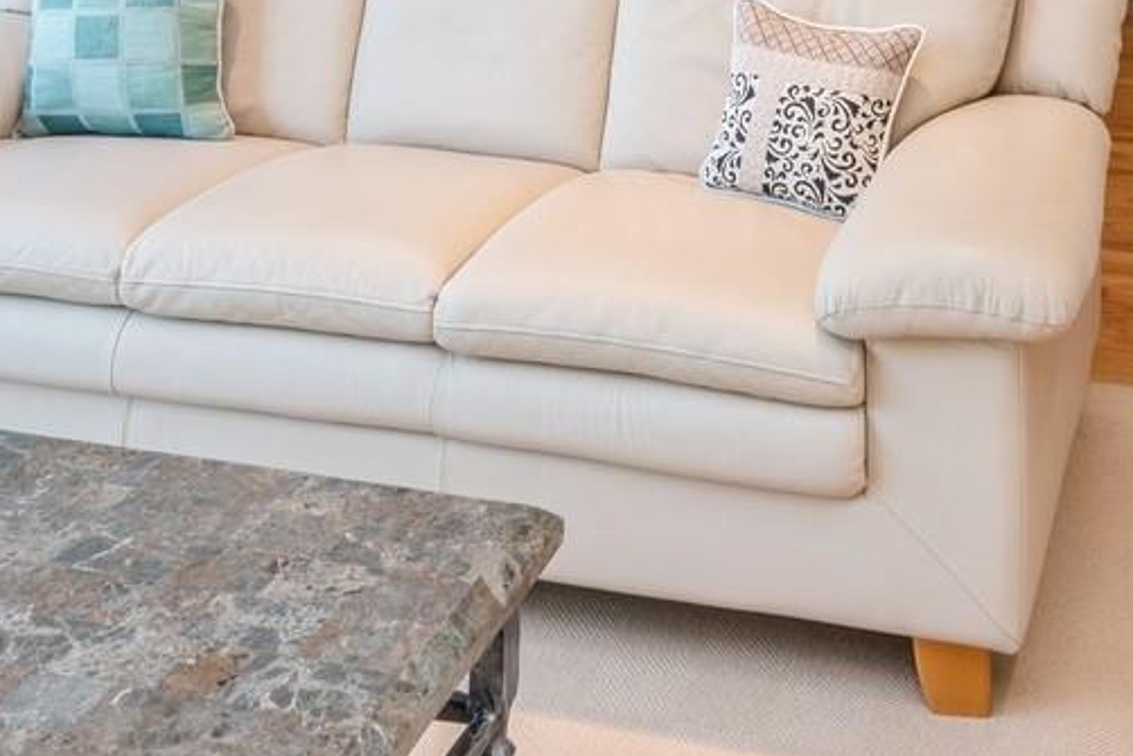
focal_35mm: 51
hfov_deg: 37.8
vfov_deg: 22.0
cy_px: -377
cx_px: 867
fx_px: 1605
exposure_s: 1/8
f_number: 9
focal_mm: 16
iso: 200
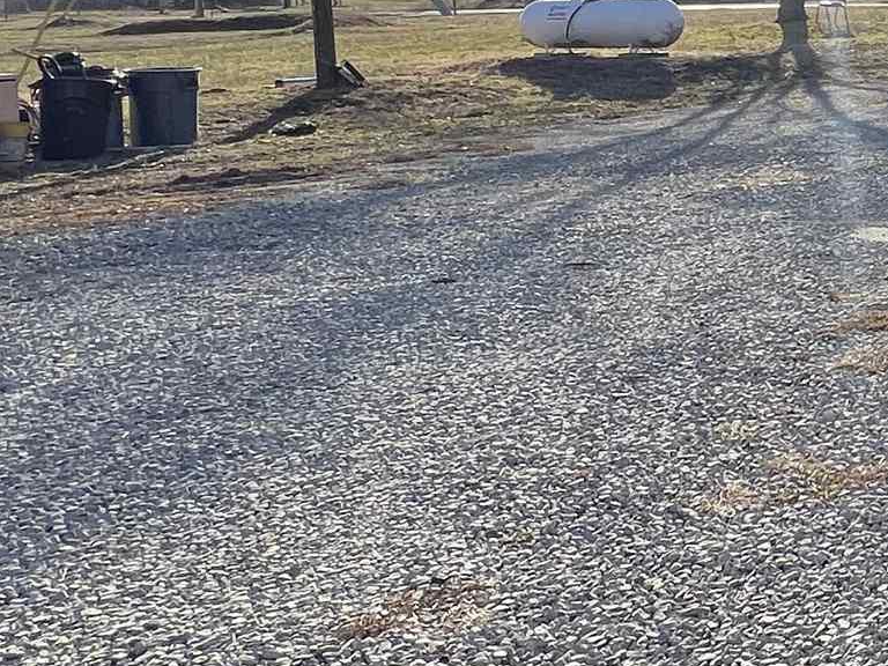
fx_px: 1334
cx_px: 1312
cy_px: 52
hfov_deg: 26.9
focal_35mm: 52
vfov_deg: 26.9
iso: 32
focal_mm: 1.57
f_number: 1.8
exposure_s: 1/1167
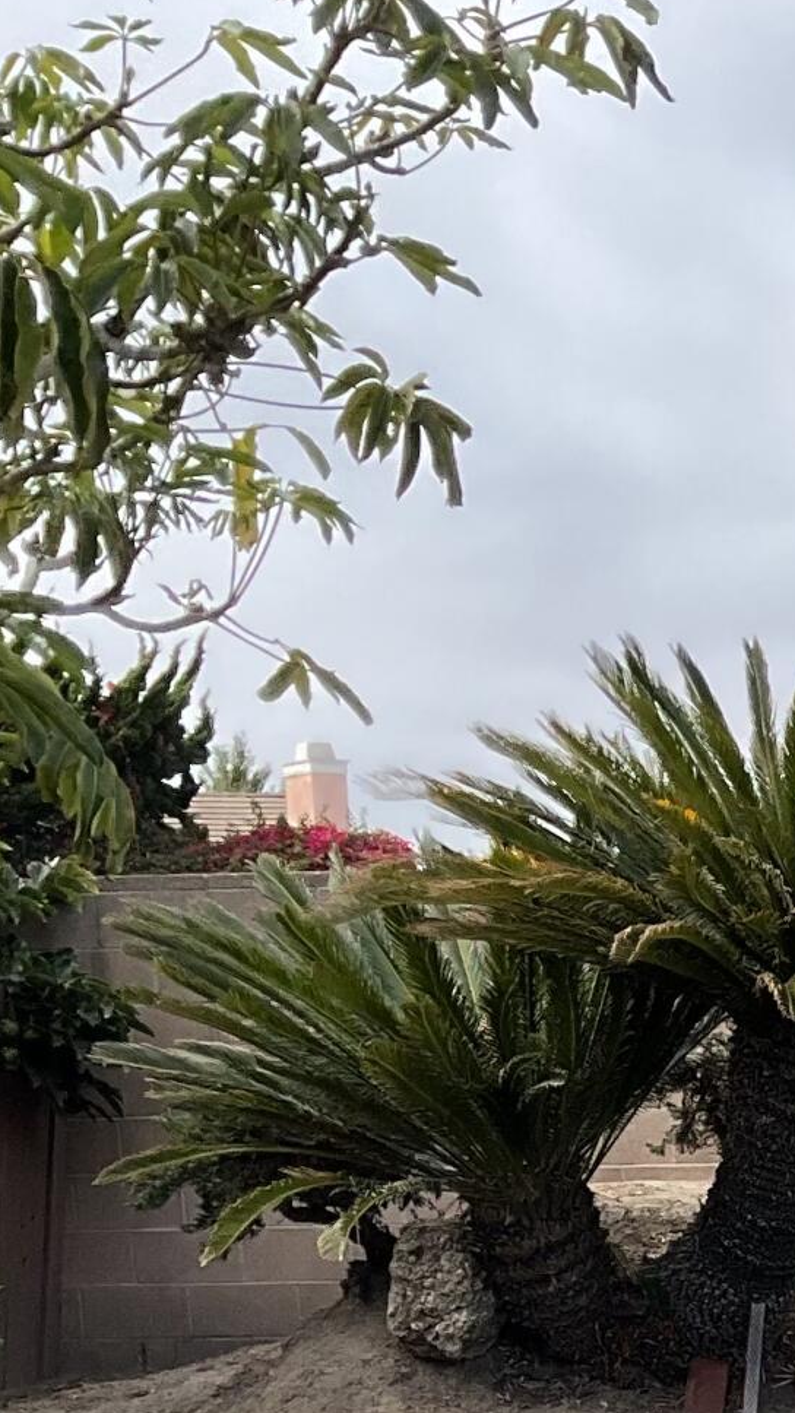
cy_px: 1508
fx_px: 3672
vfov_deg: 20.8
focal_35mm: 98
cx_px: 1698
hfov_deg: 11.0
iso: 25
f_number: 1.8
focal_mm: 3
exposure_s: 1/869
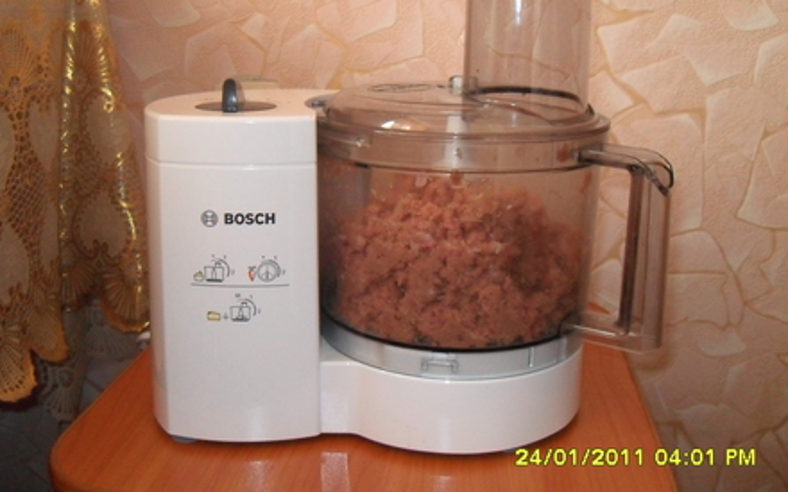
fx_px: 816
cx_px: 387
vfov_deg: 33.5
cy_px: 213
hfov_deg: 51.5
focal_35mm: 38
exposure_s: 1/45
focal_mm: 6.2
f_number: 2.8
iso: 400
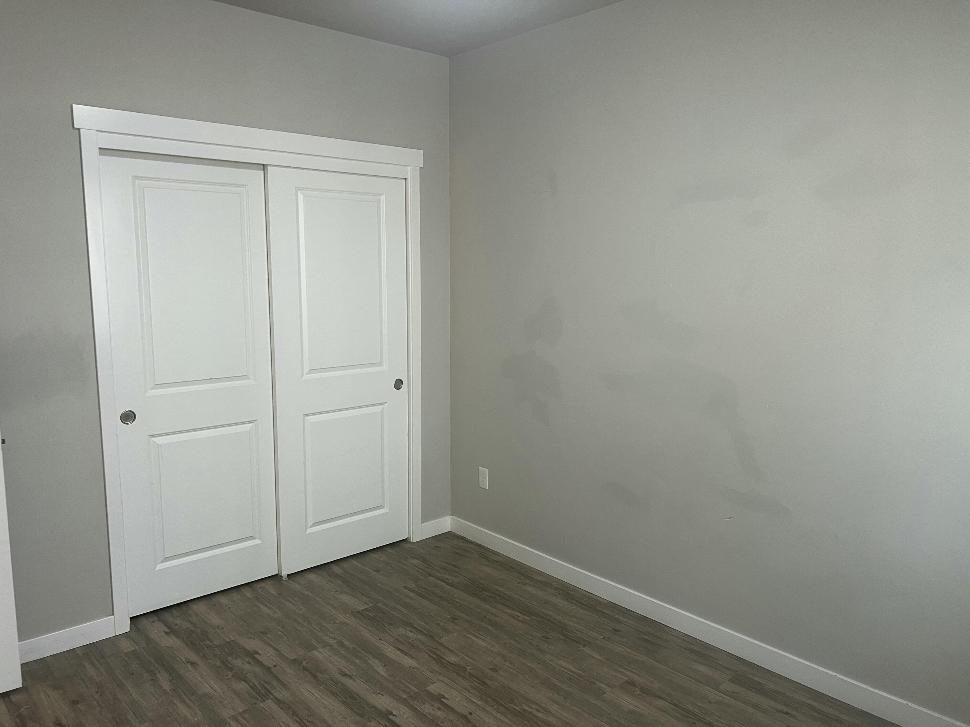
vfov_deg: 53.1
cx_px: 485
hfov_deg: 67.3
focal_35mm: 26
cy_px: 364
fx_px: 729
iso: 160
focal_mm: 5.7
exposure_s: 1/60
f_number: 1.5
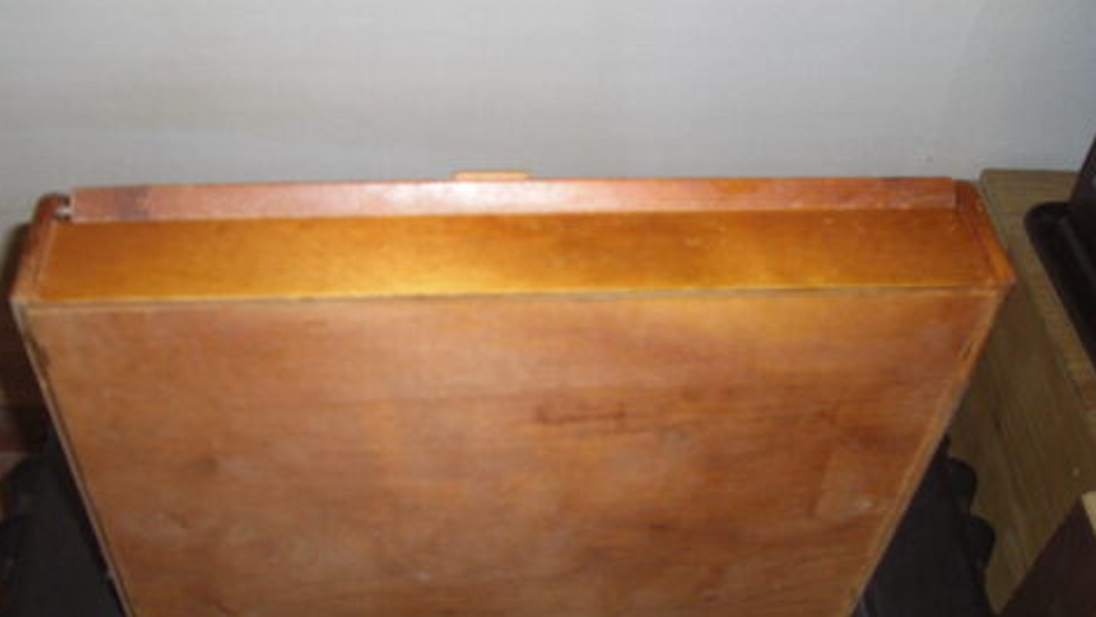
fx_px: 1308
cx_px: 505
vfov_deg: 26.5
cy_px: 288
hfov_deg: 45.4
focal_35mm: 45
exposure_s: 1/60
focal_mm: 6.2
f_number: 2.7
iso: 200
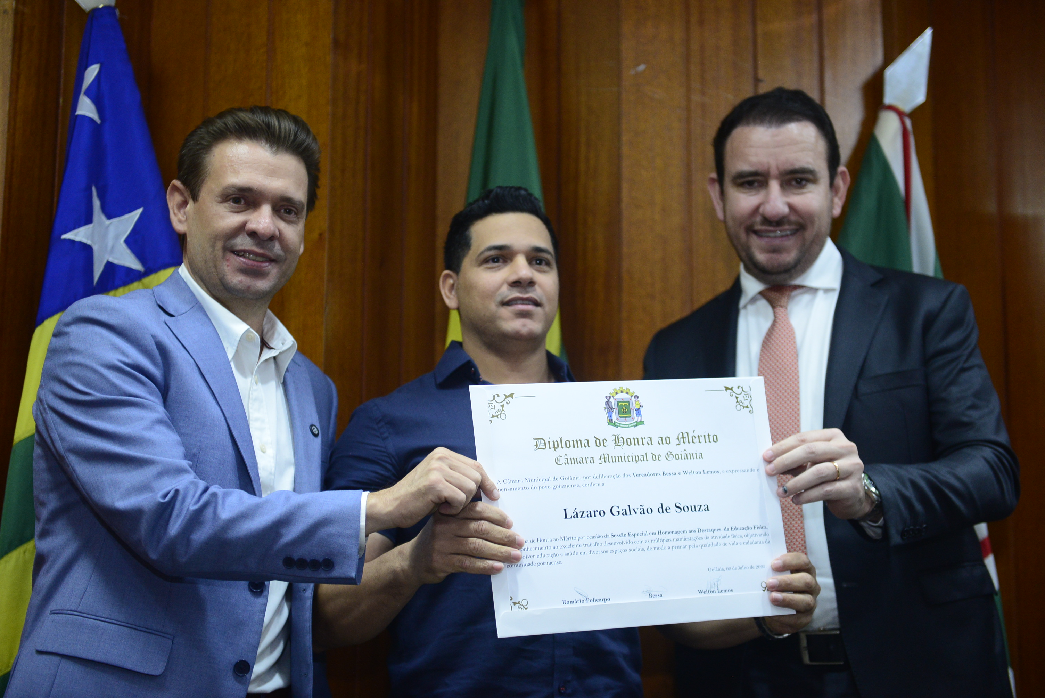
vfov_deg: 19.5
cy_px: 349
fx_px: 2033
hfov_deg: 28.8
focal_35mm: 70
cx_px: 522
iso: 2000
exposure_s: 1/125
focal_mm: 70
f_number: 4
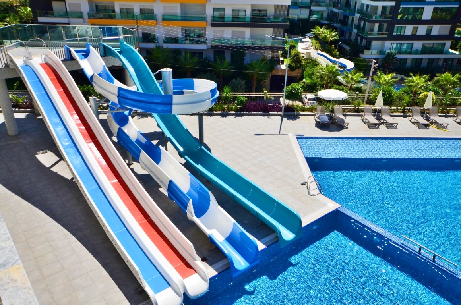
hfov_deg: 62.0
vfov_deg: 43.4
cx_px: 230
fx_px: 383
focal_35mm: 30
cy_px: 152
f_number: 11
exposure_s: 1/500
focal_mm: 20
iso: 200
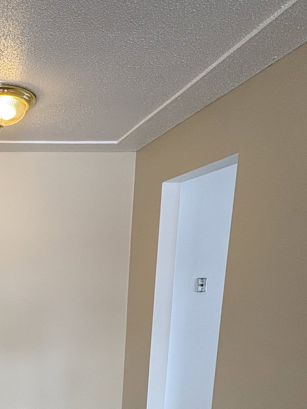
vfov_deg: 50.4
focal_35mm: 34
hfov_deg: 37.0
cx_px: -7
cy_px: 332
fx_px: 402
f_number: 2.2
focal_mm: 2.22
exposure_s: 1/99
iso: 125
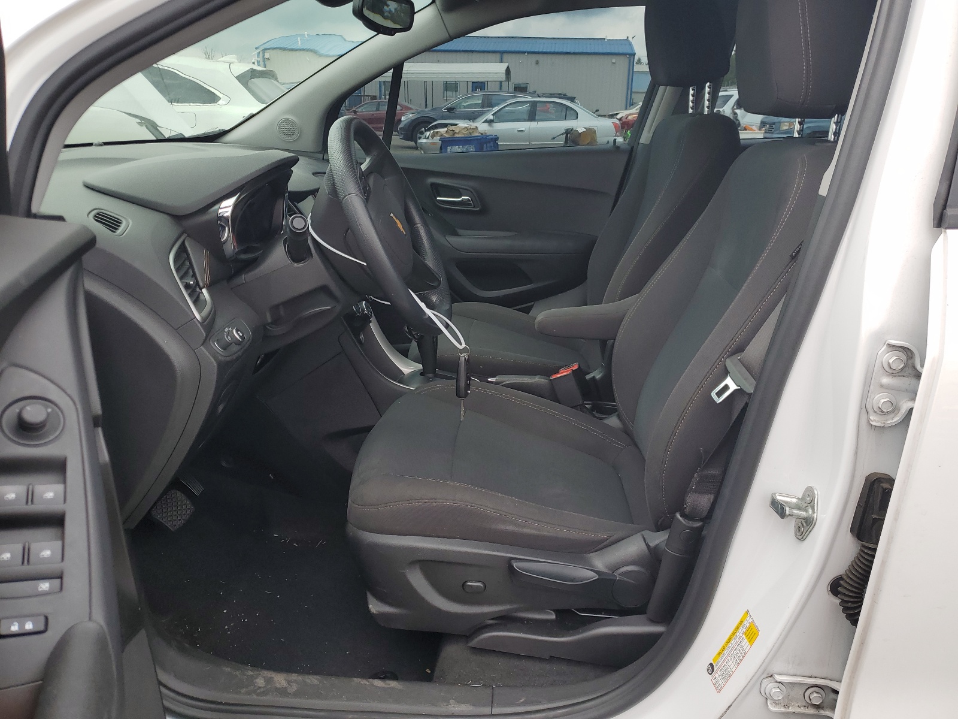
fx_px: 720
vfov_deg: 53.1
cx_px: 479
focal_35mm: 26
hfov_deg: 67.3
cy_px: 360
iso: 50
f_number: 1.5
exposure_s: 1/769
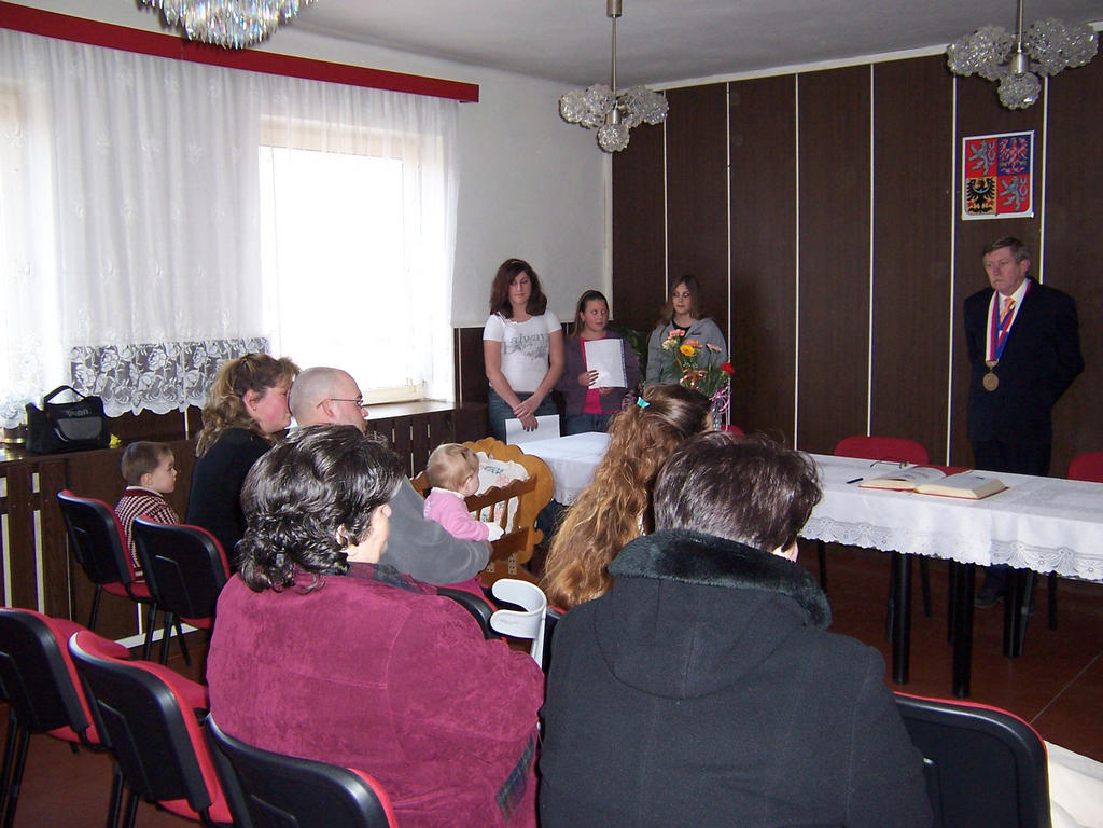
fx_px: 1052
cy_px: 414
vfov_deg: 42.9
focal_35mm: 33
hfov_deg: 55.4
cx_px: 552
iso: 140
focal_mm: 5.5
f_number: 2.8
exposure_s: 1/60
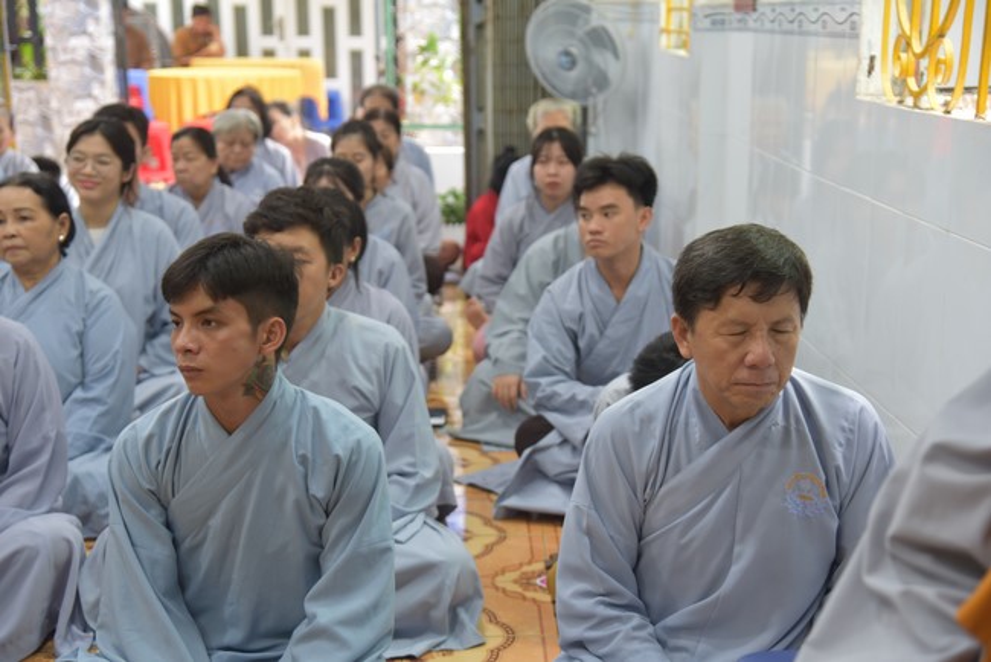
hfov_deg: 34.5
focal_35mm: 58
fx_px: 1597
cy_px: 331
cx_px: 496
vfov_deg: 23.4
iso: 800
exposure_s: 1/60
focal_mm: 58
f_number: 4
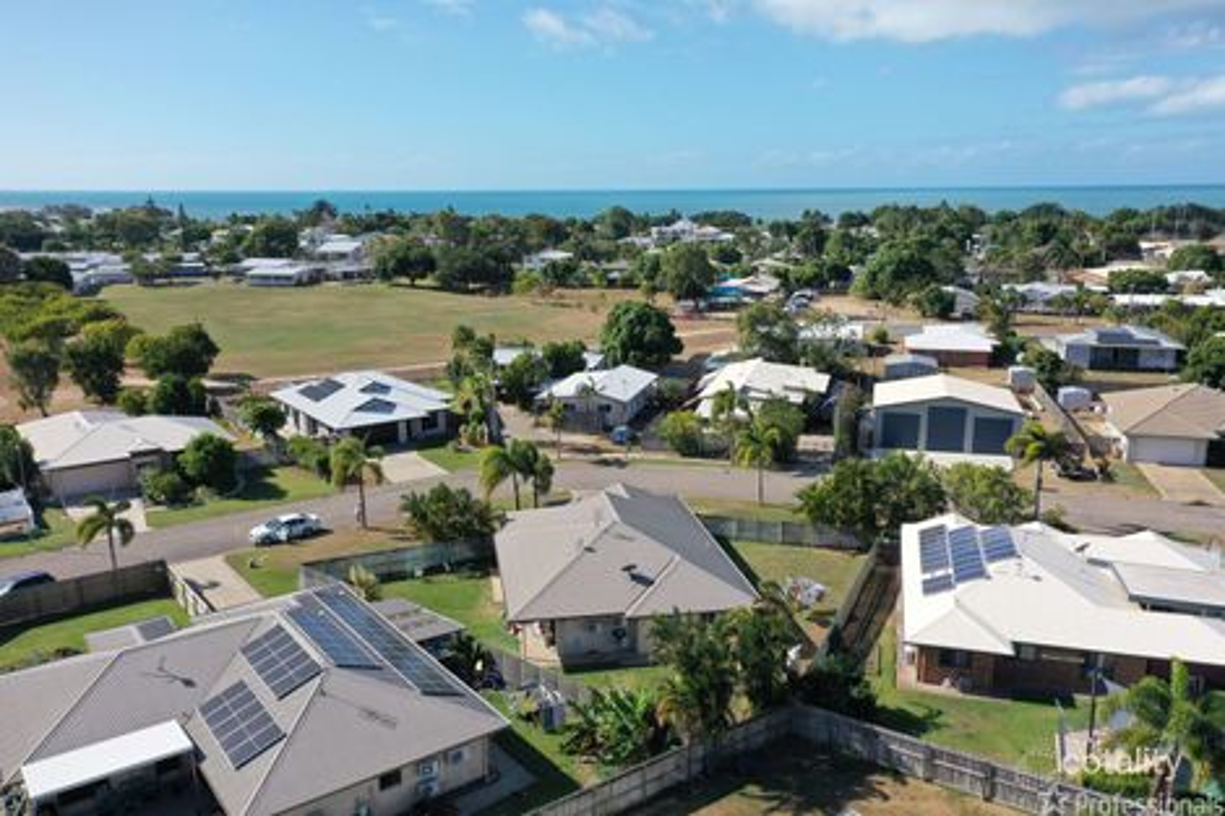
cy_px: 408
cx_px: 612
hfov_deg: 65.5
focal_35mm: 28
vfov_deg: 46.4
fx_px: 952
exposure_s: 1/500
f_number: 5.6
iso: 100
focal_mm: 10.26
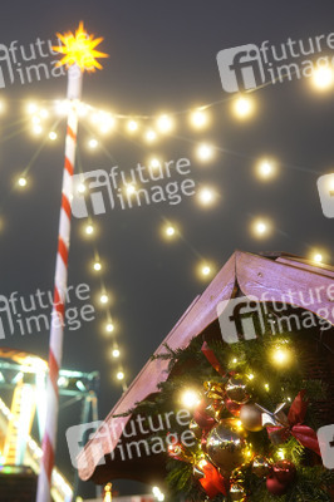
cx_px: 167
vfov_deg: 43.6
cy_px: 251
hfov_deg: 29.8
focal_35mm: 45
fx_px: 627
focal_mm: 30
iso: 640
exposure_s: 1/50
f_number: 2.2
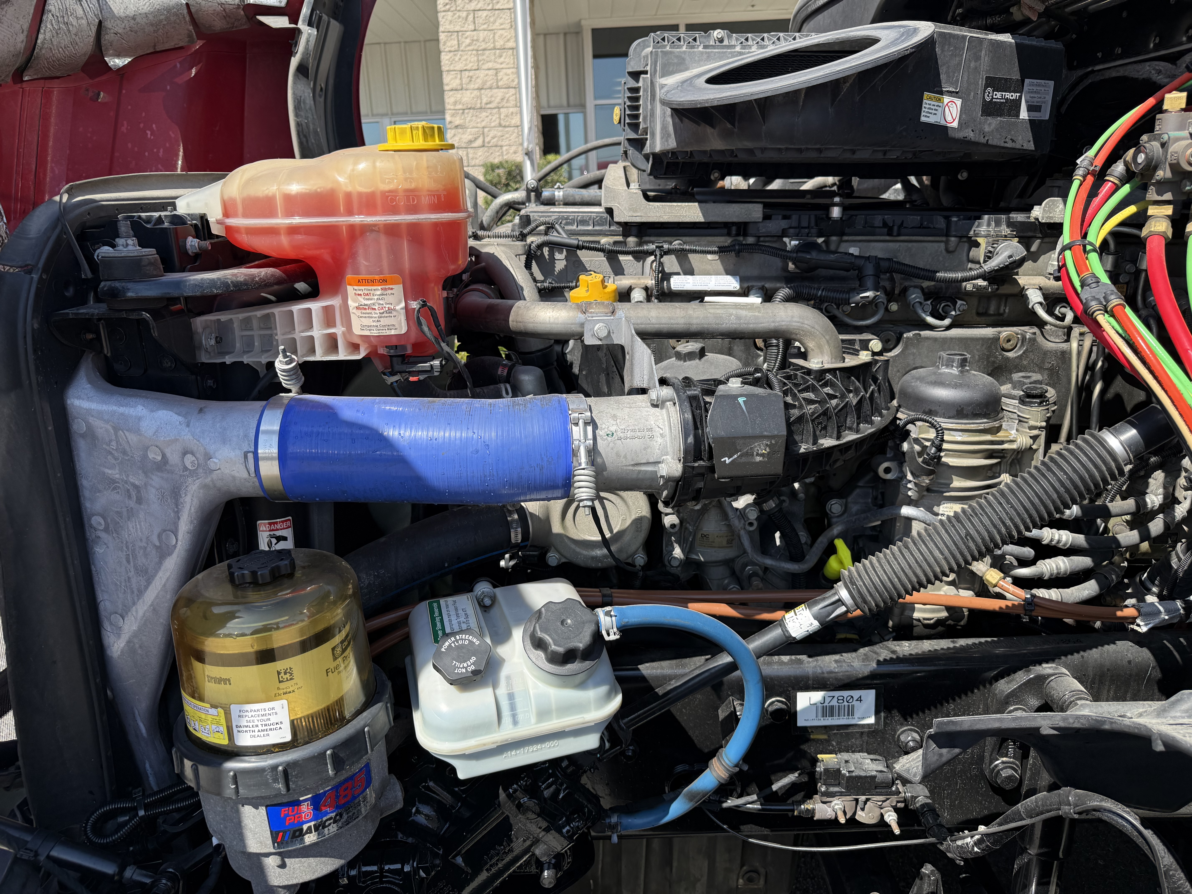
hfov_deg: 71.6
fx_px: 826
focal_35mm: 24
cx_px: 596
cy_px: 447
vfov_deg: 56.8
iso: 100
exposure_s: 1/1855
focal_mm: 6.76
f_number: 1.78
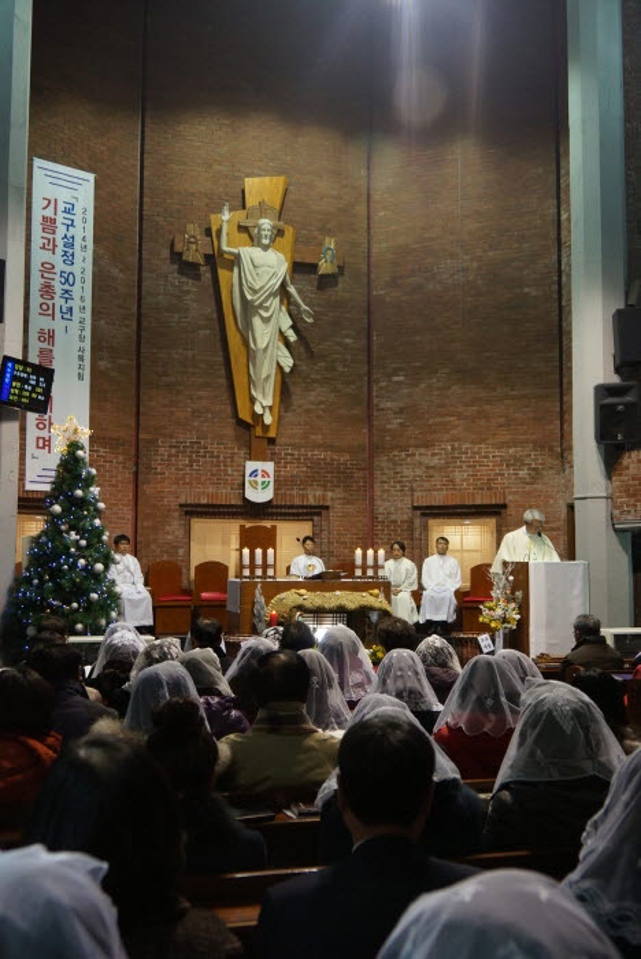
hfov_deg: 36.9
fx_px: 960
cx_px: 320
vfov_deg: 53.1
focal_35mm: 36
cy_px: 480
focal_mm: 24
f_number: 4
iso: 1000
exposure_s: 1/60
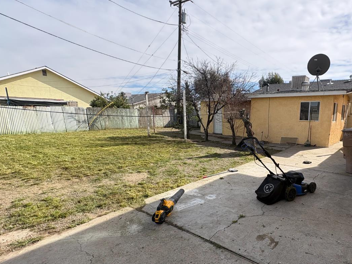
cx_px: 242
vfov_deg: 65.7
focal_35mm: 20
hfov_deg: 78.4
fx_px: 203
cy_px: 151
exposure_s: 1/1323
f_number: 2.2
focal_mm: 2.22
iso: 50
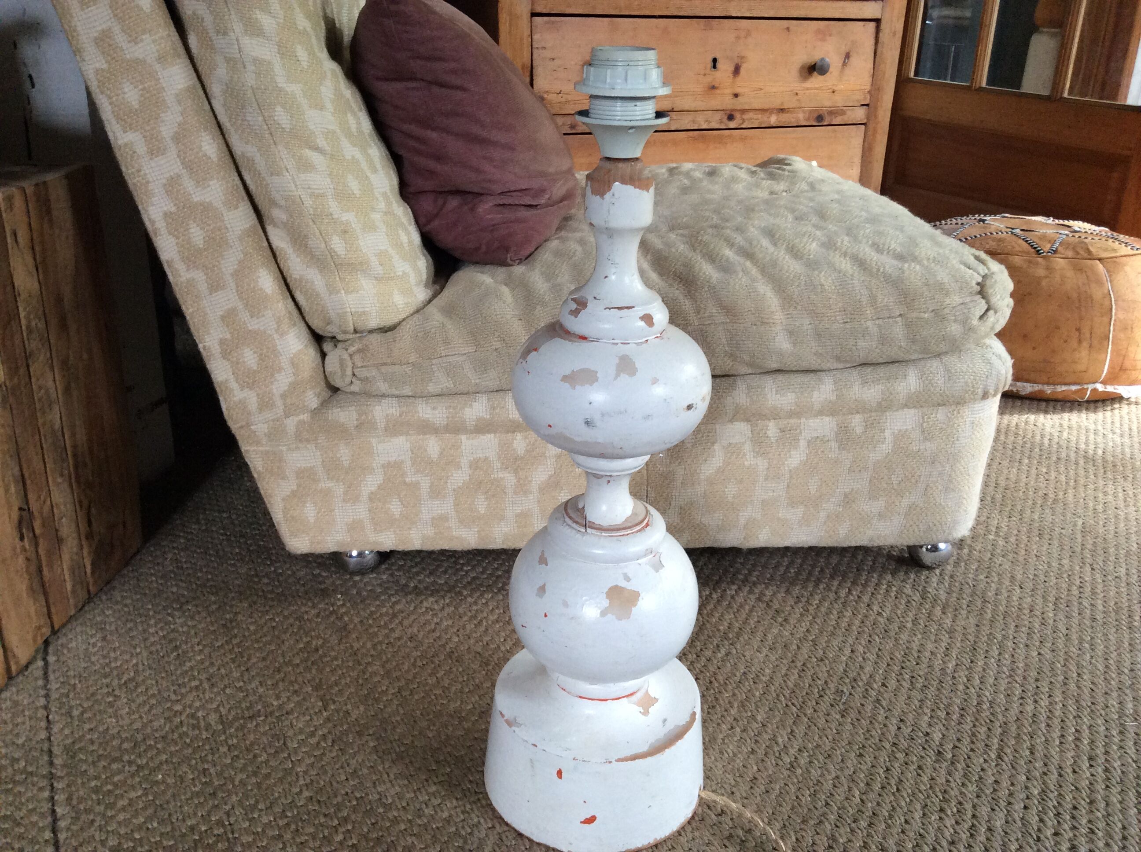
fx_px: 1053
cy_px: 426
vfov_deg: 44.1
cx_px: 570
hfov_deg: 56.9
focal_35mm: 32
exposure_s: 1/25
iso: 100
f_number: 2.4
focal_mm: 3.3
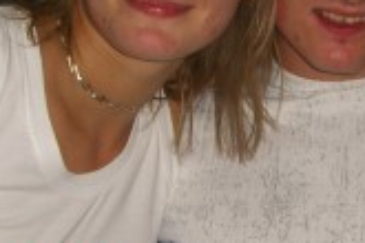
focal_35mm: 144
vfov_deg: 9.5
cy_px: 137
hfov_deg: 14.2
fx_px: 1460
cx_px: 299
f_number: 2.8
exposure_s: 1/60
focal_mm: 7.9
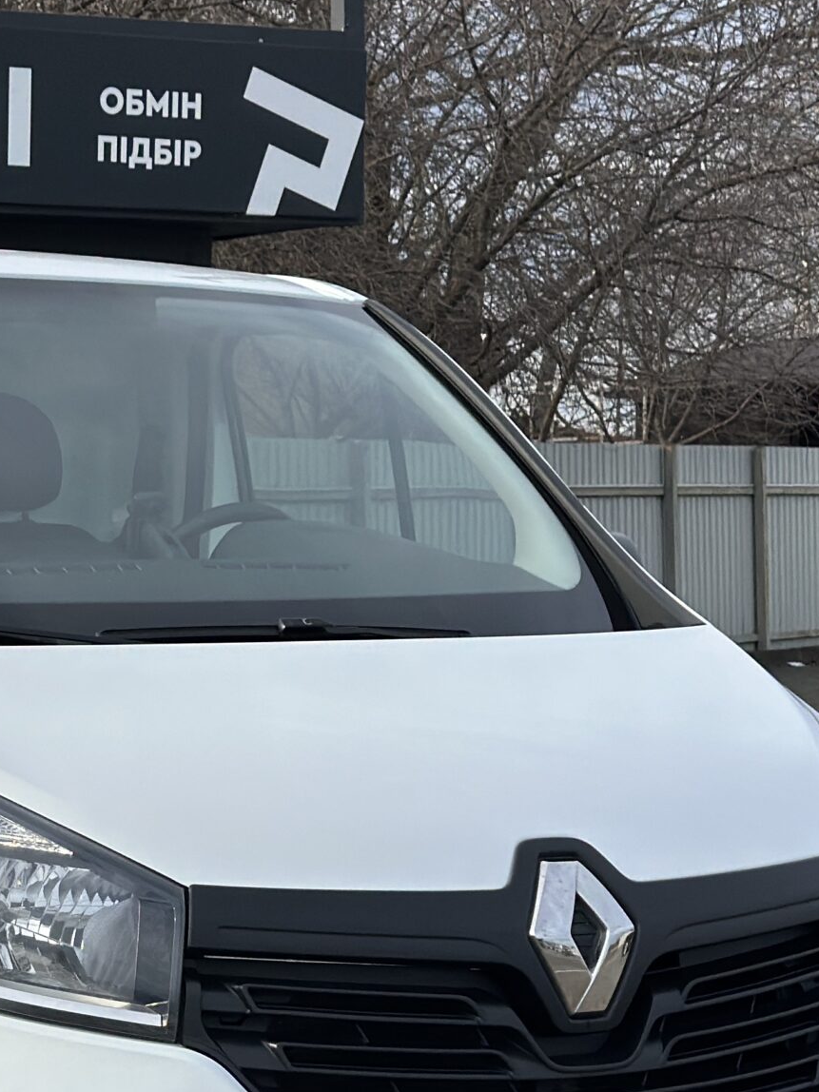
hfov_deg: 13.5
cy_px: 904
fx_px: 3375
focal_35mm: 107
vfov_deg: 18.2
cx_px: -166
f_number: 1.78
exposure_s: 1/4785
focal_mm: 6.86
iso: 100
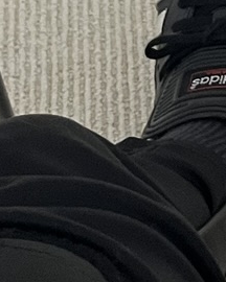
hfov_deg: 8.0
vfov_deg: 9.7
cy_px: -244
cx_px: 348
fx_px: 1572
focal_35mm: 188
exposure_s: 1/60
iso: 200
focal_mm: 5.1
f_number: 1.6
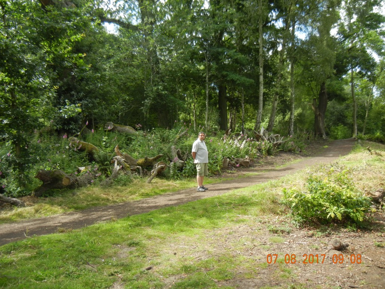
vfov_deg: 46.8
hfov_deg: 60.0
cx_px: 192
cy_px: 144
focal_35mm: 30
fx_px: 334
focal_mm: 5.4
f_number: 3.5
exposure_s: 1/328
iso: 160
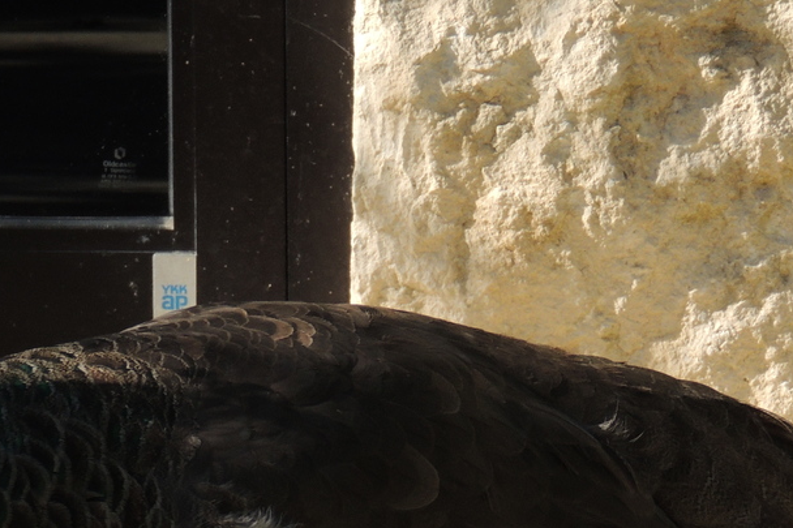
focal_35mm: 438
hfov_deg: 4.7
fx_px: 9645
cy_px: 615
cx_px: 100
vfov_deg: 3.1
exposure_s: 1/500
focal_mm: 35.6
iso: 220
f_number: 4.6
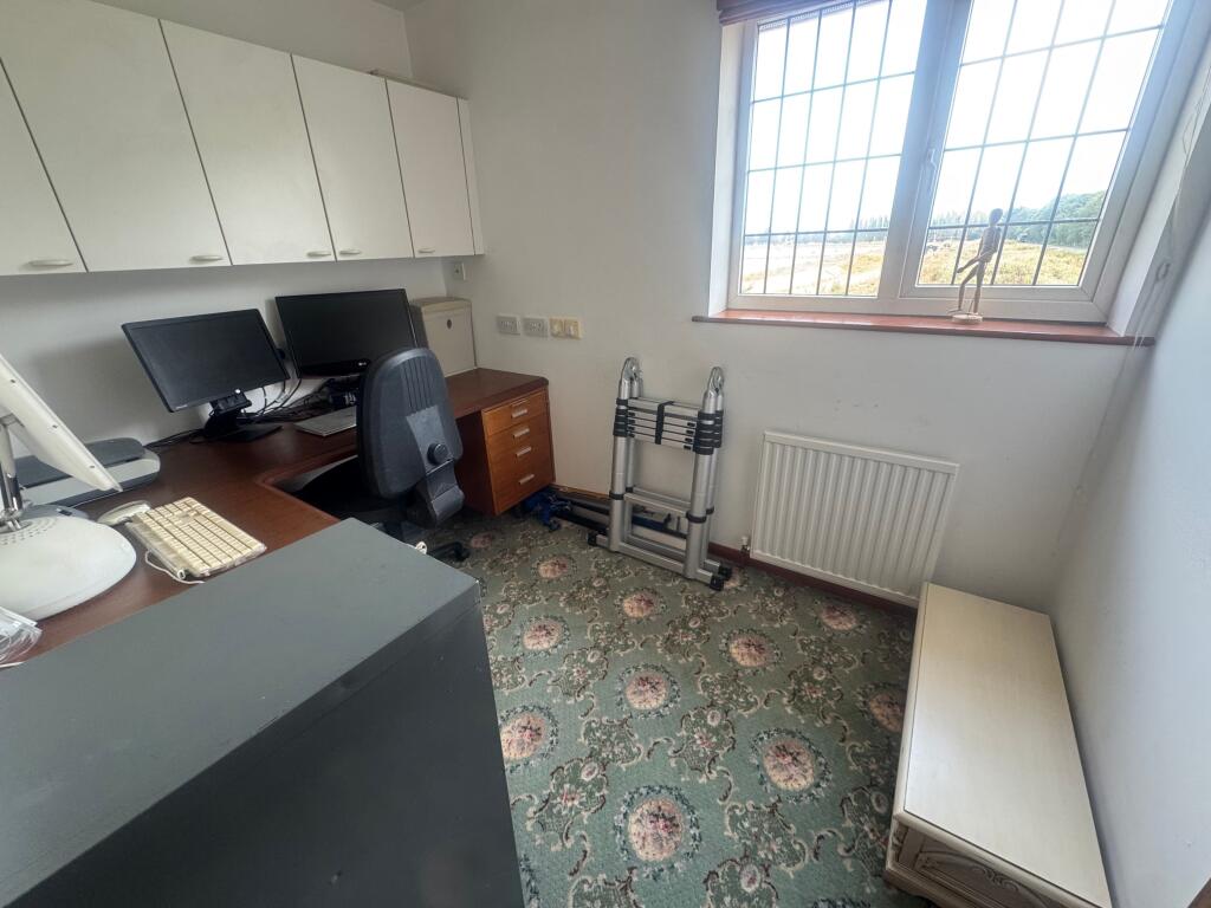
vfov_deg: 85.7
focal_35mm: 14
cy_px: 454
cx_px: 606
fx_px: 490
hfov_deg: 102.1
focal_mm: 2.22
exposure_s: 1/99
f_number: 2.2
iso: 160
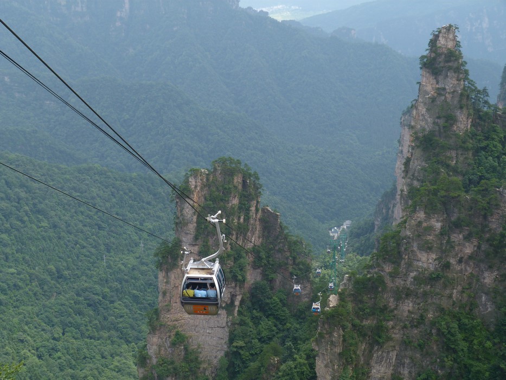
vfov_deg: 24.4
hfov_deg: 32.2
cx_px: 253
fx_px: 877
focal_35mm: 60
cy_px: 190
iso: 80
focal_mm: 10.8
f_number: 4.5
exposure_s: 1/160
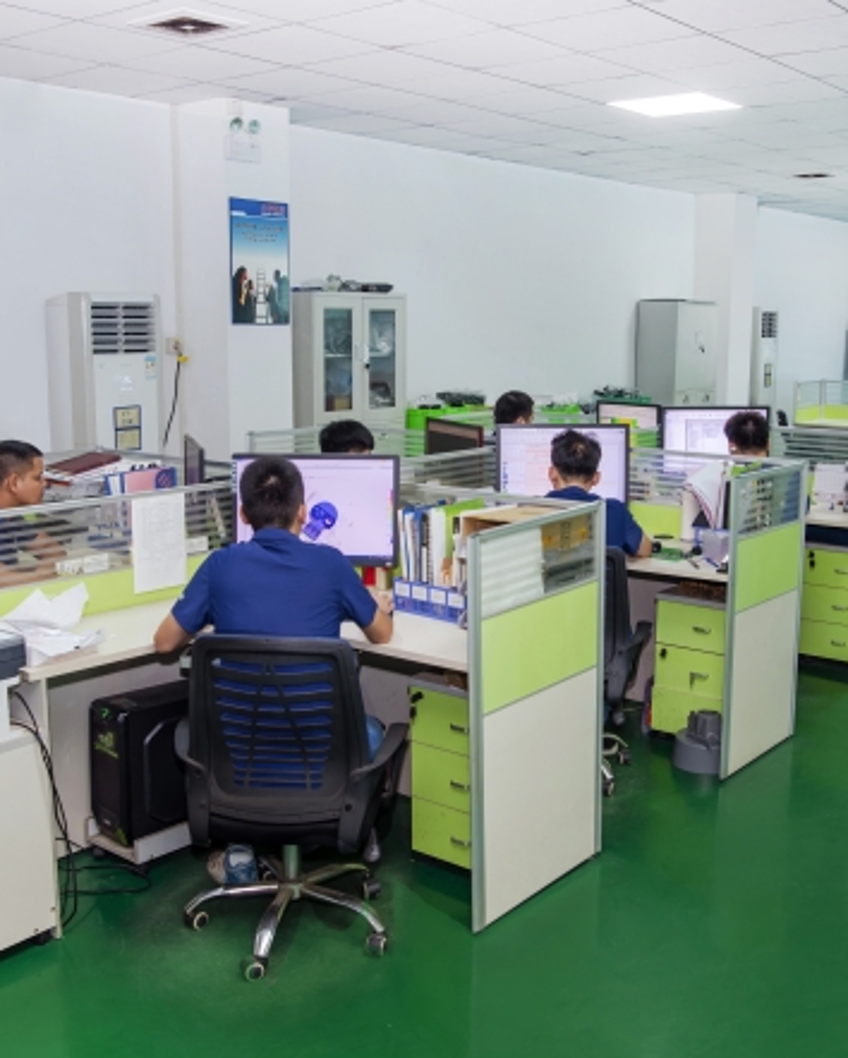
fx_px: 1285
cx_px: 405
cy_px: 530
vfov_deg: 44.8
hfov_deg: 36.5
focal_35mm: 41
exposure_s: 1/13
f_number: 5.6
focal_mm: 29
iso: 200
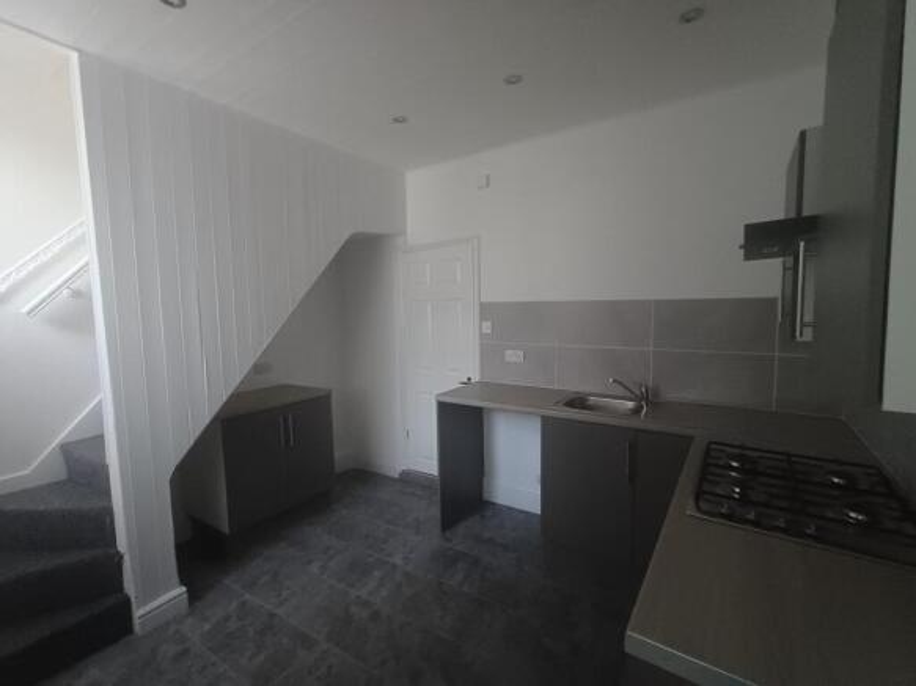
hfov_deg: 94.5
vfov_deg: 78.1
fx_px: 423
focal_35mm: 16
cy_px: 343
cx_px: 458
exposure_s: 1/25
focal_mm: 1.64
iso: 400
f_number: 2.2
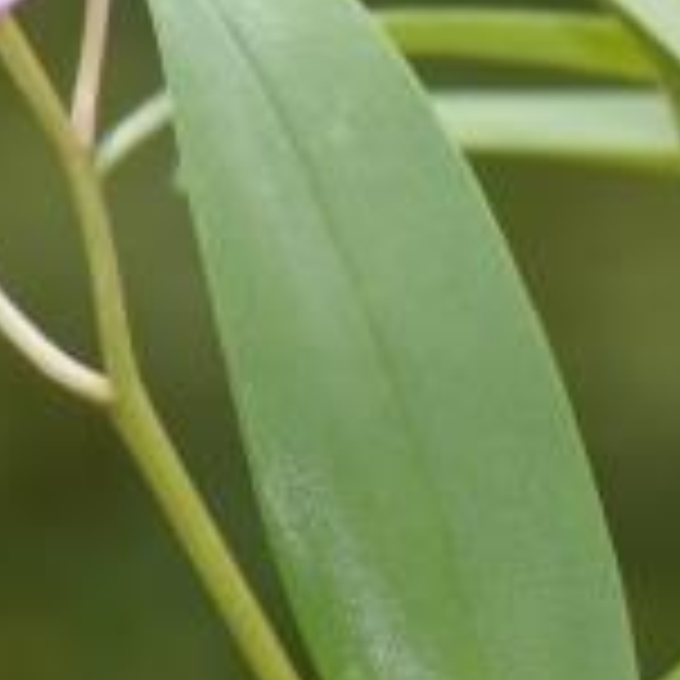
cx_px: 1558
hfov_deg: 1.9
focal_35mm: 906
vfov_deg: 1.9
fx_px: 20133
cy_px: -205
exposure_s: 1/60
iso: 100
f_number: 9
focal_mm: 105
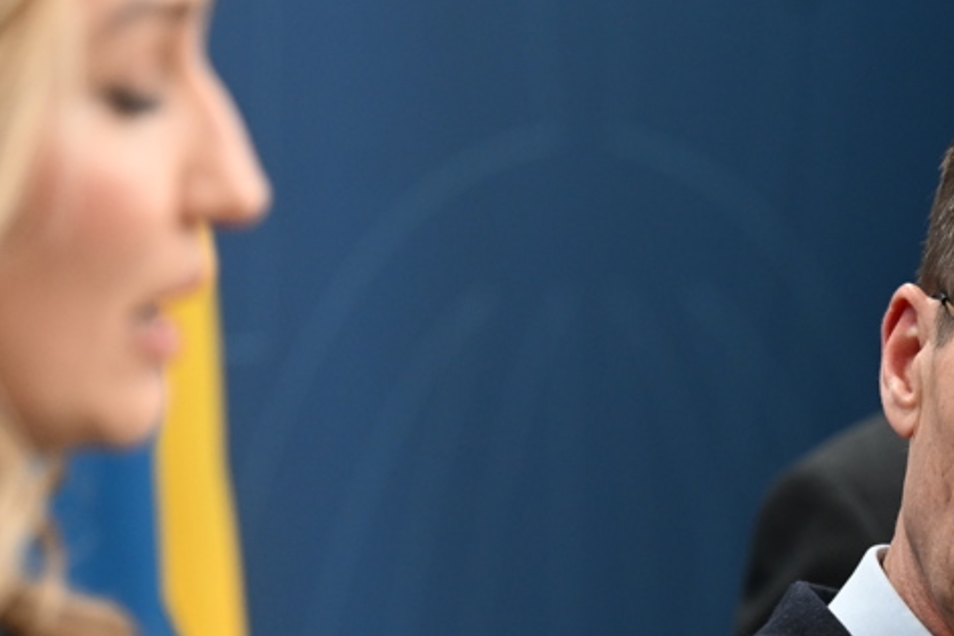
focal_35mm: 577
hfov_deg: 3.6
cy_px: 549
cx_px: 901
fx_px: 15289
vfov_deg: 2.4
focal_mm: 200
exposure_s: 1/160
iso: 1250
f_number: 4.5
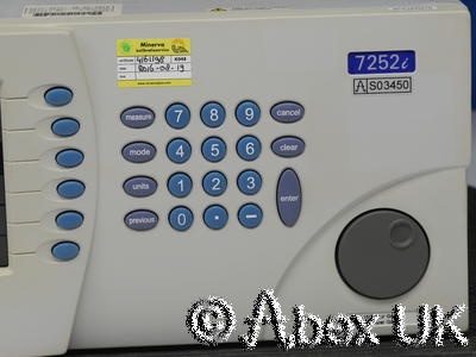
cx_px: 238
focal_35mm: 146
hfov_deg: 13.5
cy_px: 178
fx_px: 2008
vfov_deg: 10.2
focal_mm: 73
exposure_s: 1/30
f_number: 8
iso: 400
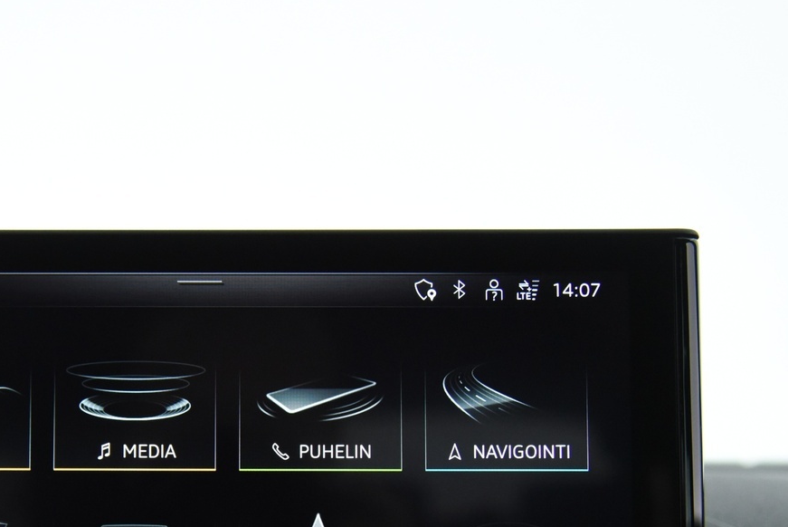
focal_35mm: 65
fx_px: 1424
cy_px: 469
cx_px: 205
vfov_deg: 20.5
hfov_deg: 30.5
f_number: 4
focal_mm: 35
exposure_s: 1/80
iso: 4000
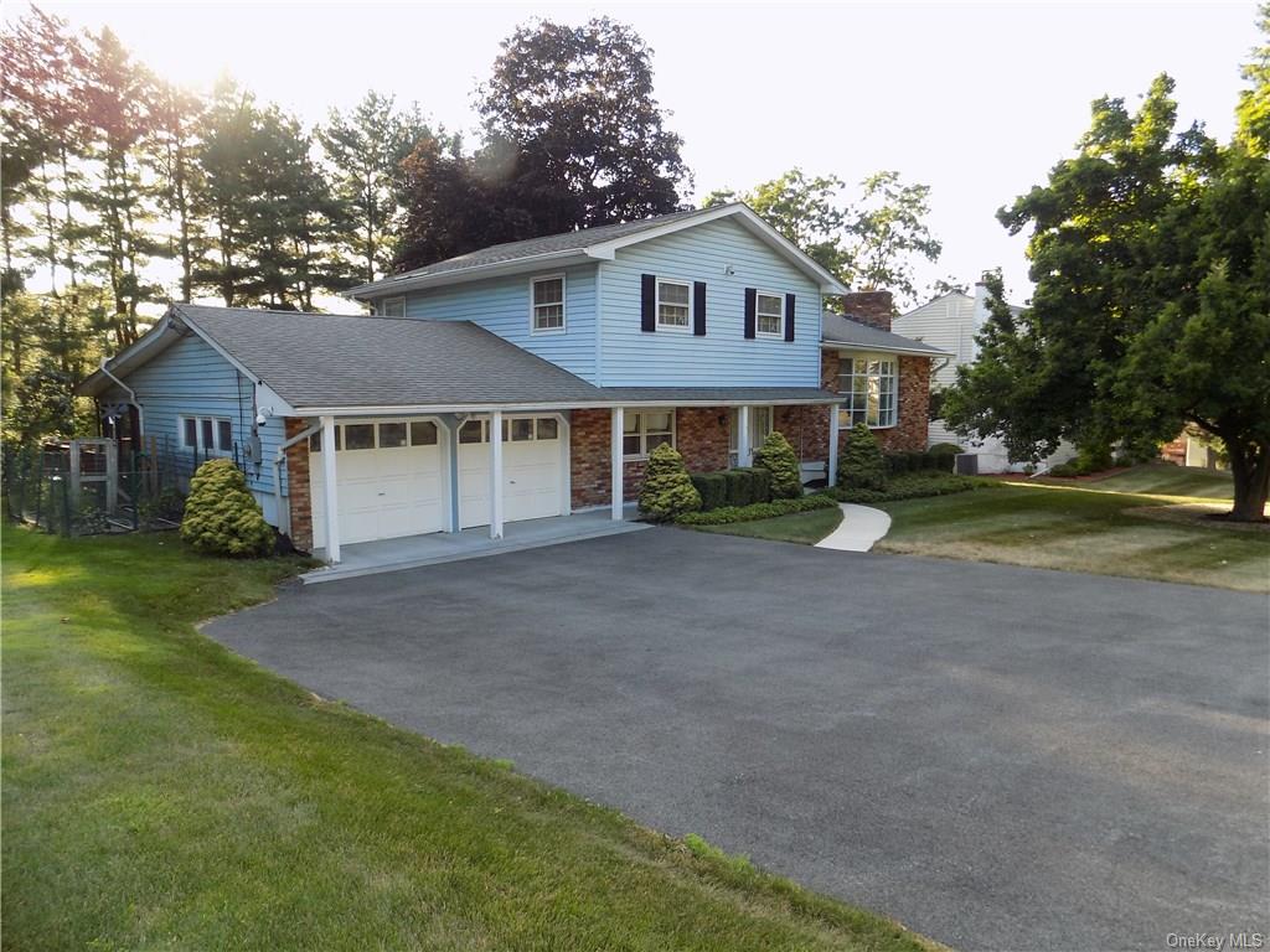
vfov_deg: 58.9
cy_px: 476
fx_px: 844
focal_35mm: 23
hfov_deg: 73.9
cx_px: 635
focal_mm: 4
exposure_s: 1/160
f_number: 3.1
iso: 80
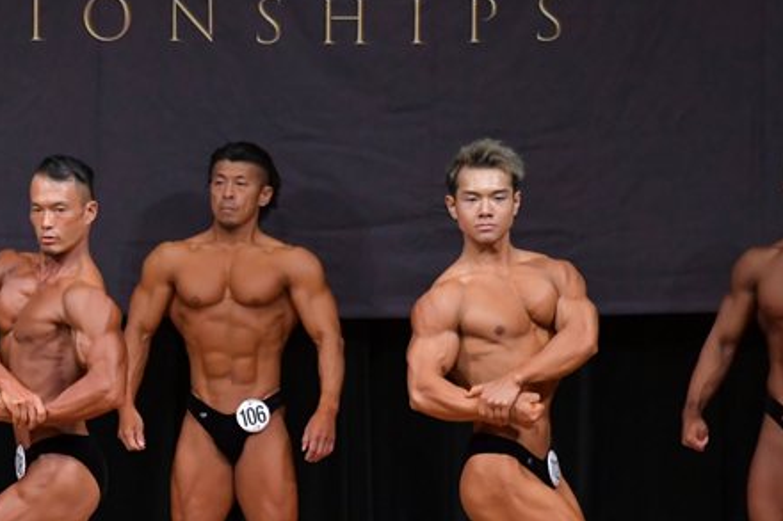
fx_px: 8609
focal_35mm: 396
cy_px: 441
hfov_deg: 5.2
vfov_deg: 3.5
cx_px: 109
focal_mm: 150
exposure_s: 1/400
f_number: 5.6
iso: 4000
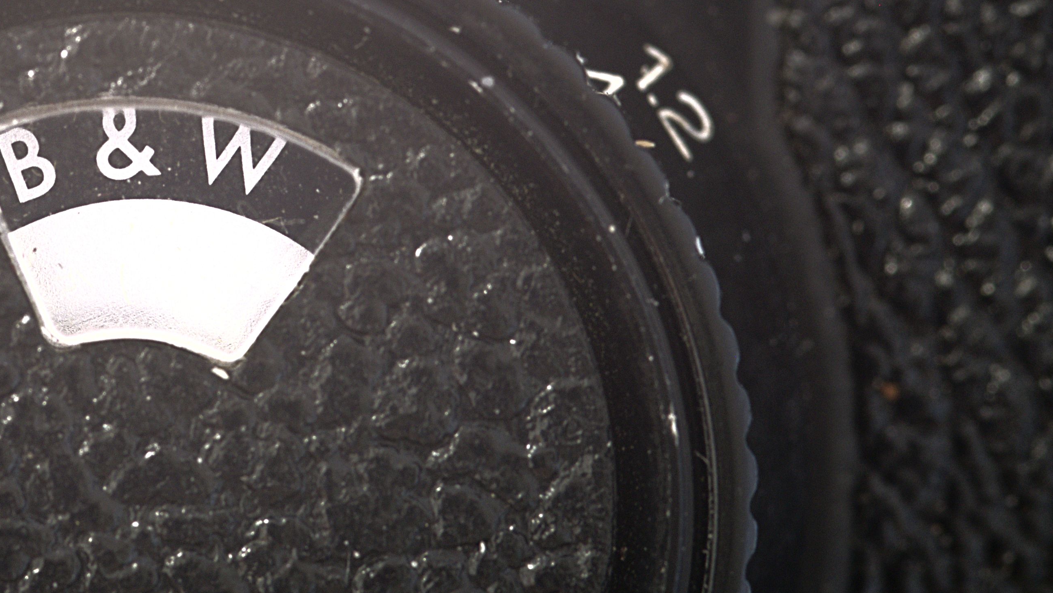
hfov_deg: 6.8
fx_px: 8824
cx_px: 94
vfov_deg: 3.8
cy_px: -42
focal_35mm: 316
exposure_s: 5
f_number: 8
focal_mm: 105
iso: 200
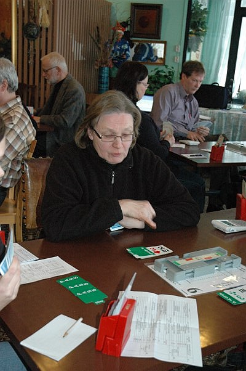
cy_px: 186
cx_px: 123
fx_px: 478
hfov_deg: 28.9
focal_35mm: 46
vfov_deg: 42.4
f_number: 5
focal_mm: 31
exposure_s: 1/60
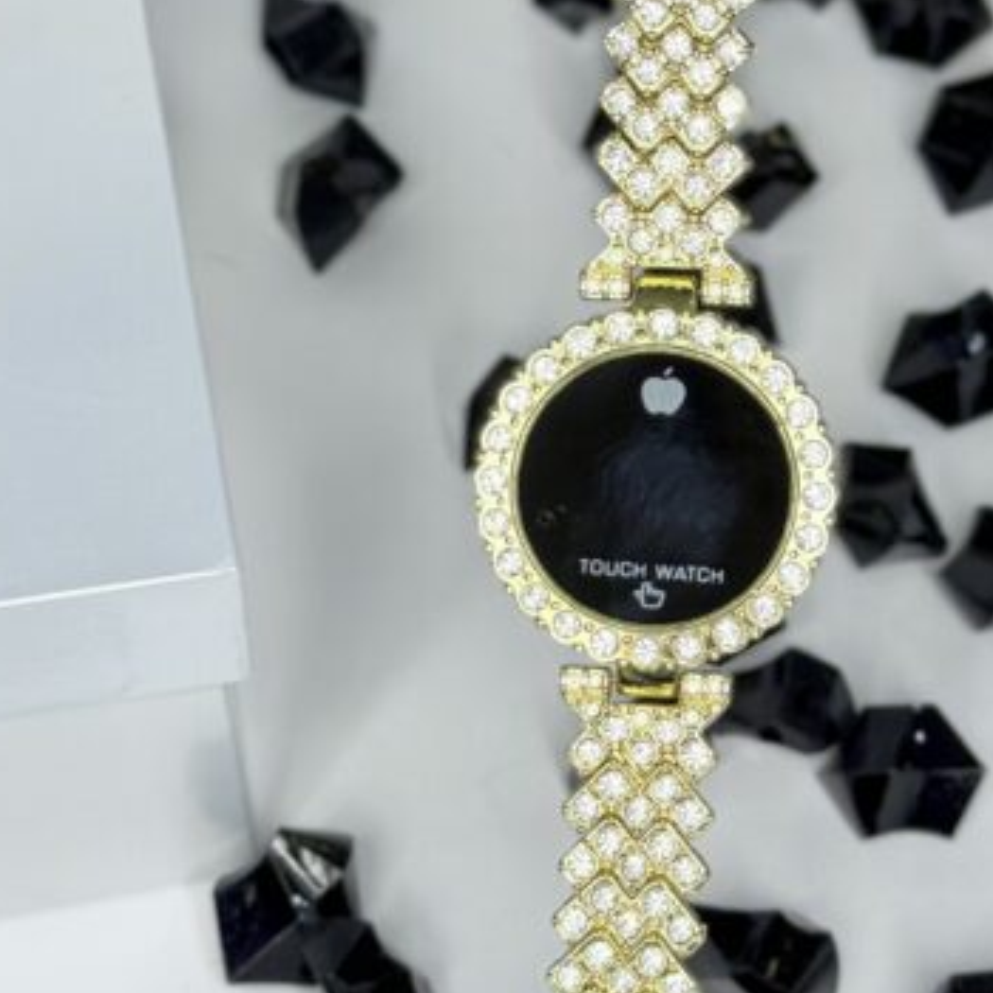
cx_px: 678
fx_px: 3148
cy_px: 431
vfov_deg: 17.9
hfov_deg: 17.9
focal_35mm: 97
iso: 50
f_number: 1.78
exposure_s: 1/121
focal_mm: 6.76
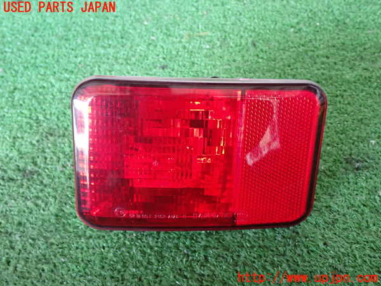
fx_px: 418
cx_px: 190
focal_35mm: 38
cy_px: 143
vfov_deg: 37.7
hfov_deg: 49.0
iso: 640
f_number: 2.7
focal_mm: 6.83
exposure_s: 1/40
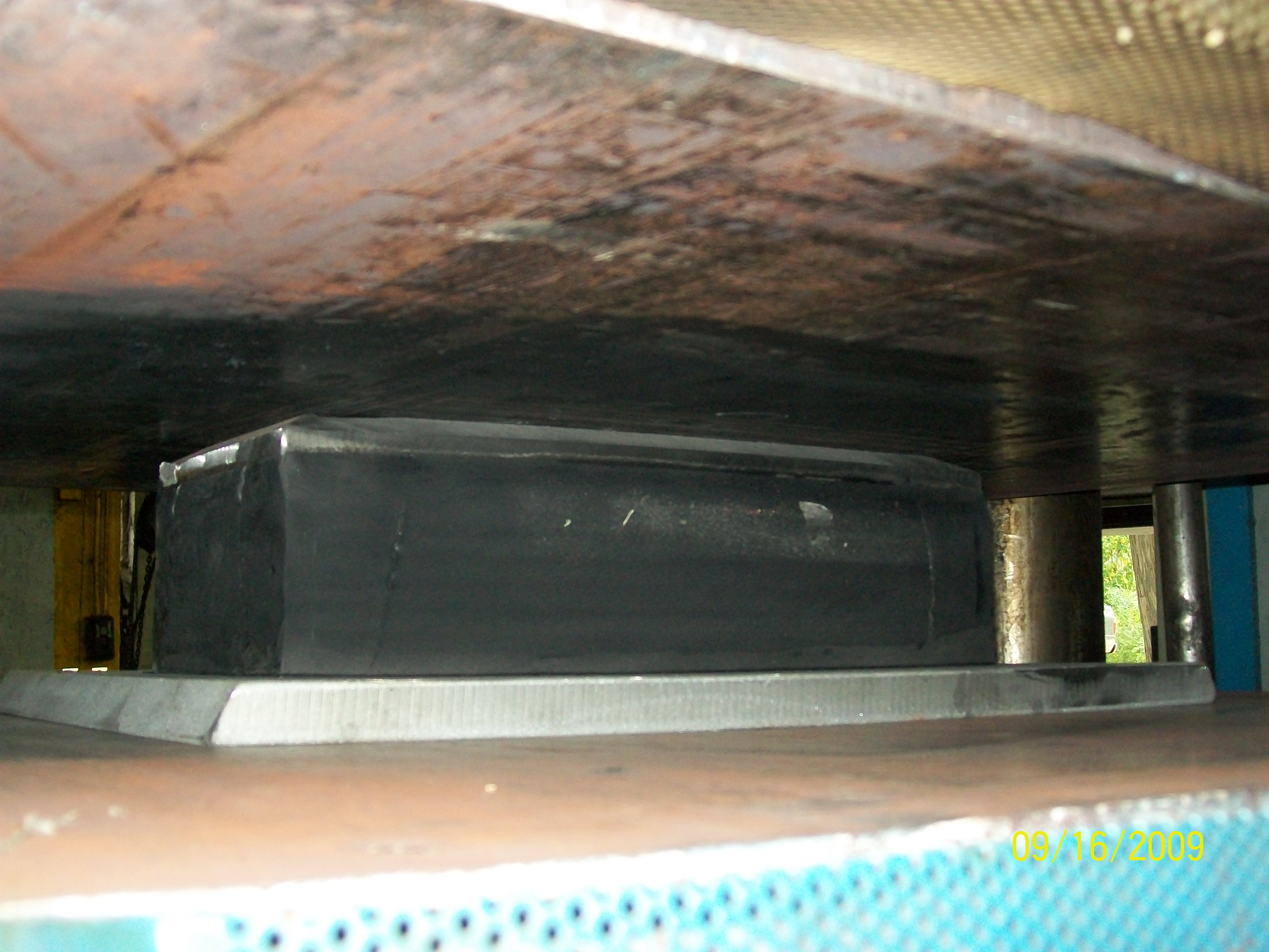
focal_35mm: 42
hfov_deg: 44.8
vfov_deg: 34.3
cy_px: 476
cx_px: 634
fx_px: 1540
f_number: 3.1
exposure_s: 1/80
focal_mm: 7.6
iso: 160
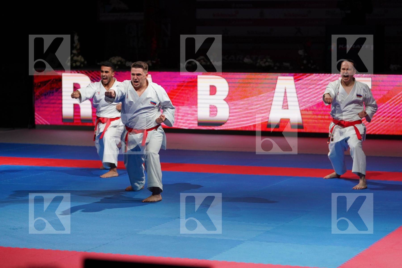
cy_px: 134
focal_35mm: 113
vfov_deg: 12.1
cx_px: 201
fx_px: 1262
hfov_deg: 18.1
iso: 1000
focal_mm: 113
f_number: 2.8
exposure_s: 1/500
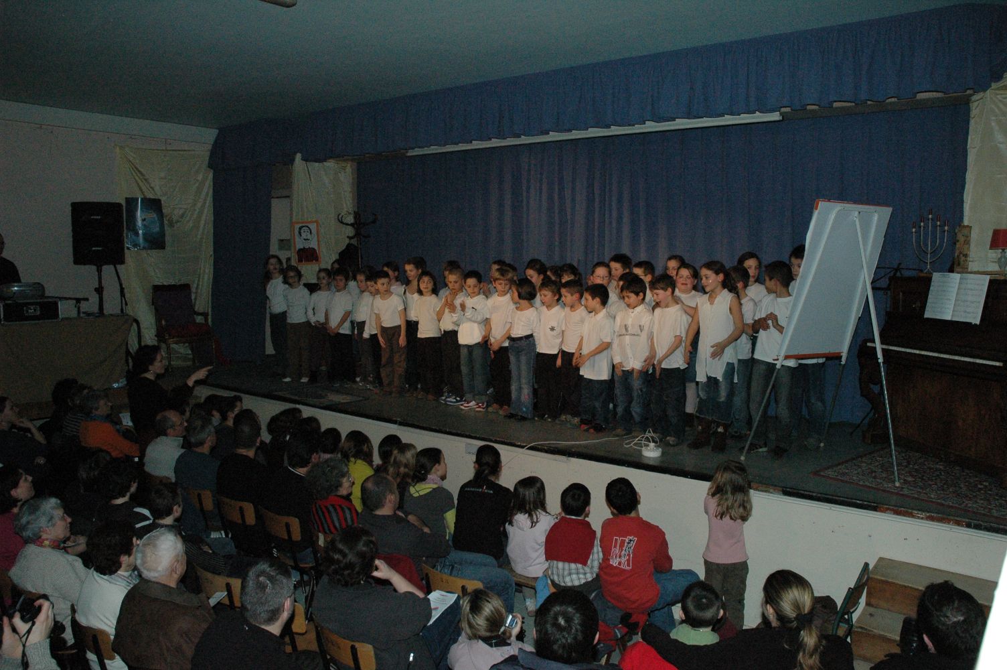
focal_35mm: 27
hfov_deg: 67.4
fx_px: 755
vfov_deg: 47.8
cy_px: 335
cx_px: 504
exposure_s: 1/60
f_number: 7.1
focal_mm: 18
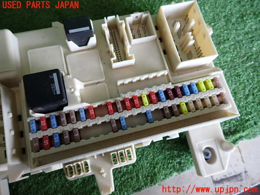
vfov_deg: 54.9
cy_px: 98
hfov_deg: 69.4
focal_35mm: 25
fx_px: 188
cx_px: 130
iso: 250
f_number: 2
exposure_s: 1/125
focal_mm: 4.5
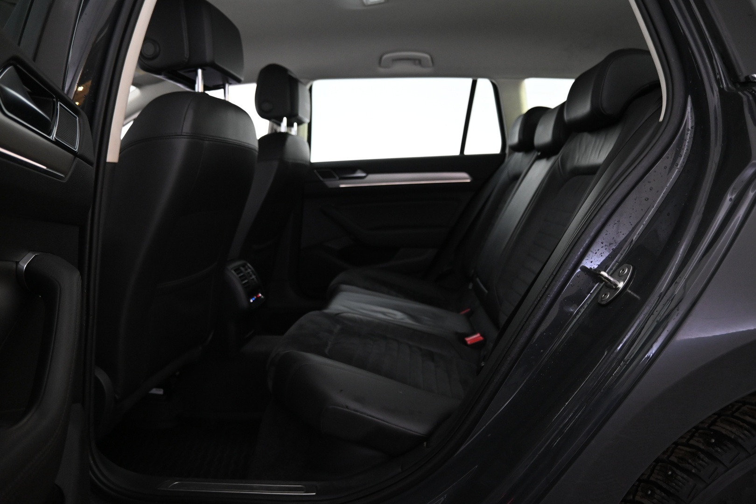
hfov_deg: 73.7
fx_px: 504
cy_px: 252
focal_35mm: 24
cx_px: 378
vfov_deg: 53.1
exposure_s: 1/25
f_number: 3.5
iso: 1600
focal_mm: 16
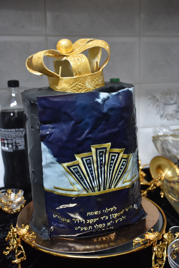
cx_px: 90
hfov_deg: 33.0
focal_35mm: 40
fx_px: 302
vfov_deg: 47.9
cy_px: 134
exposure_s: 1/60
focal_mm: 27
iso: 1000
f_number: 5.6
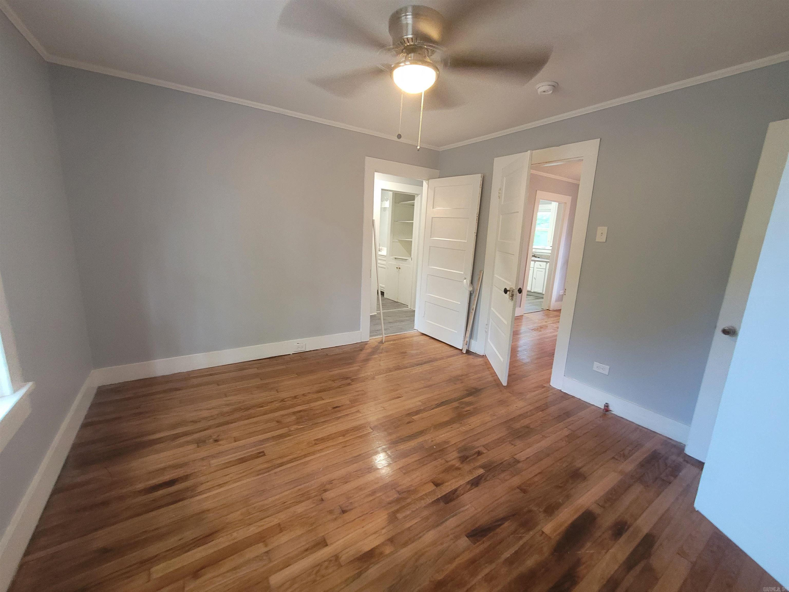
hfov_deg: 106.2
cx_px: 394
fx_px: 296
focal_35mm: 13
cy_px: 296
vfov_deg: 89.9
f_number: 2.2
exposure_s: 1/30
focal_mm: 2.2
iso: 400
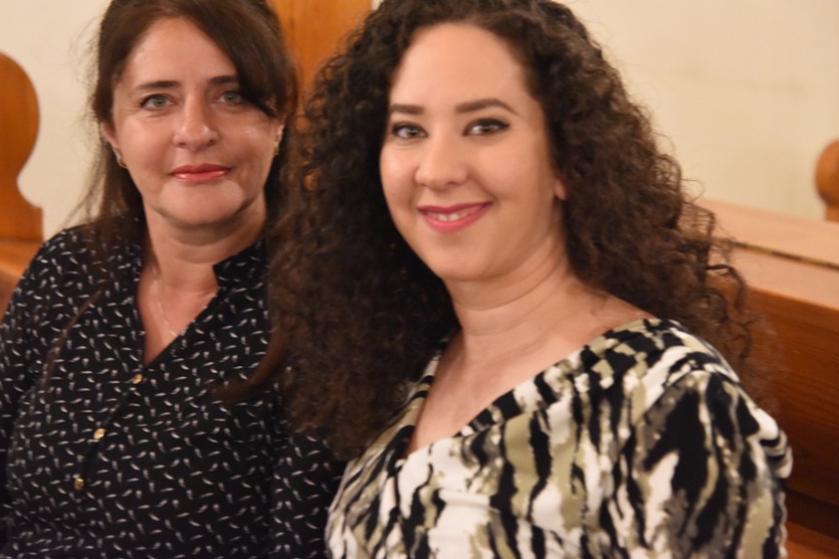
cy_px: 234
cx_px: 376
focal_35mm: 85
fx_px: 1981
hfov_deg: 23.9
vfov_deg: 16.1
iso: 10000
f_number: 4
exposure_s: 1/50
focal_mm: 70
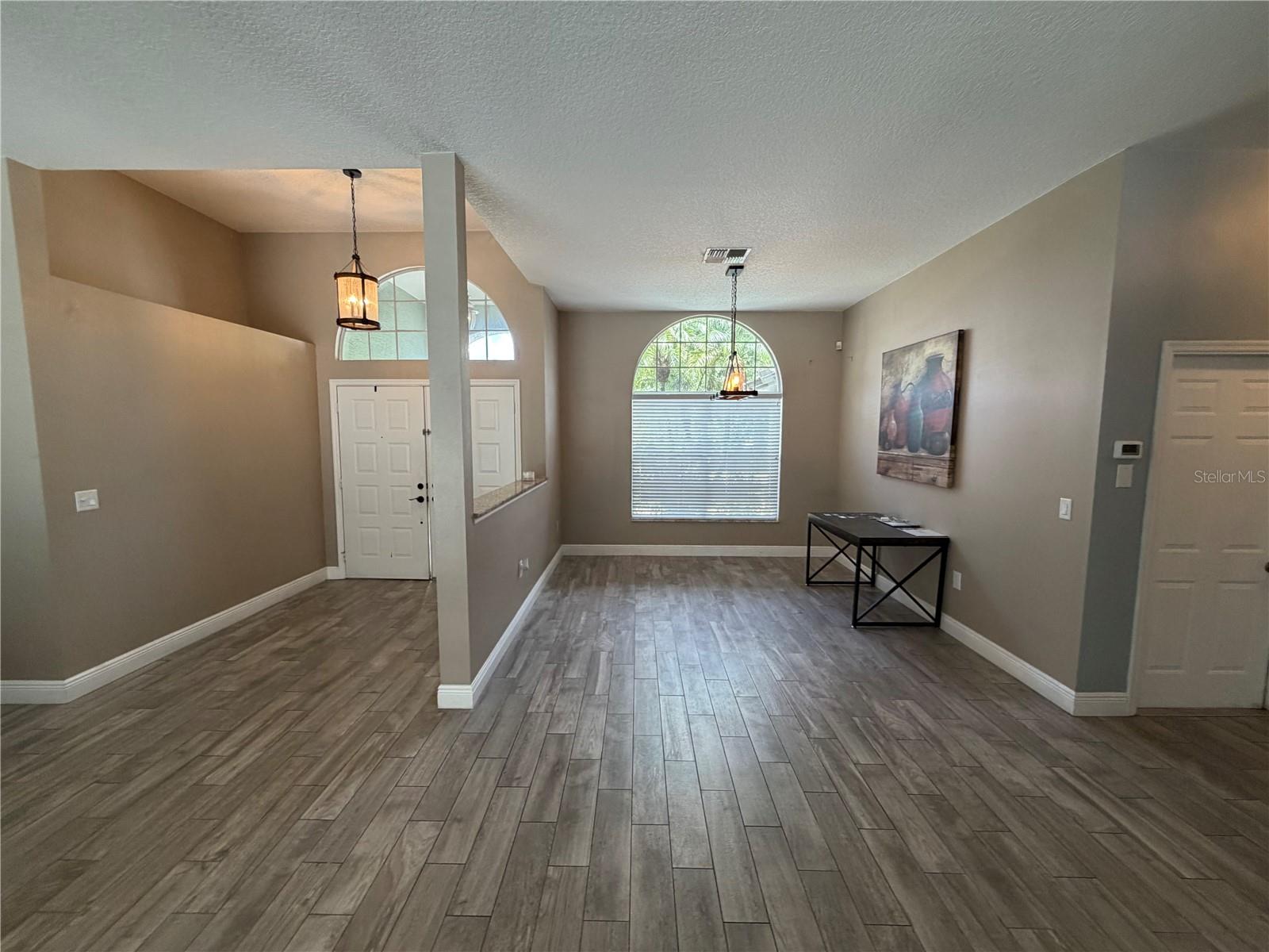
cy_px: 476
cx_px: 634
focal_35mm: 14
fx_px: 513
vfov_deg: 85.7
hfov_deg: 102.1
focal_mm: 2.22
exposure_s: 1/120
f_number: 2.2
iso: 320
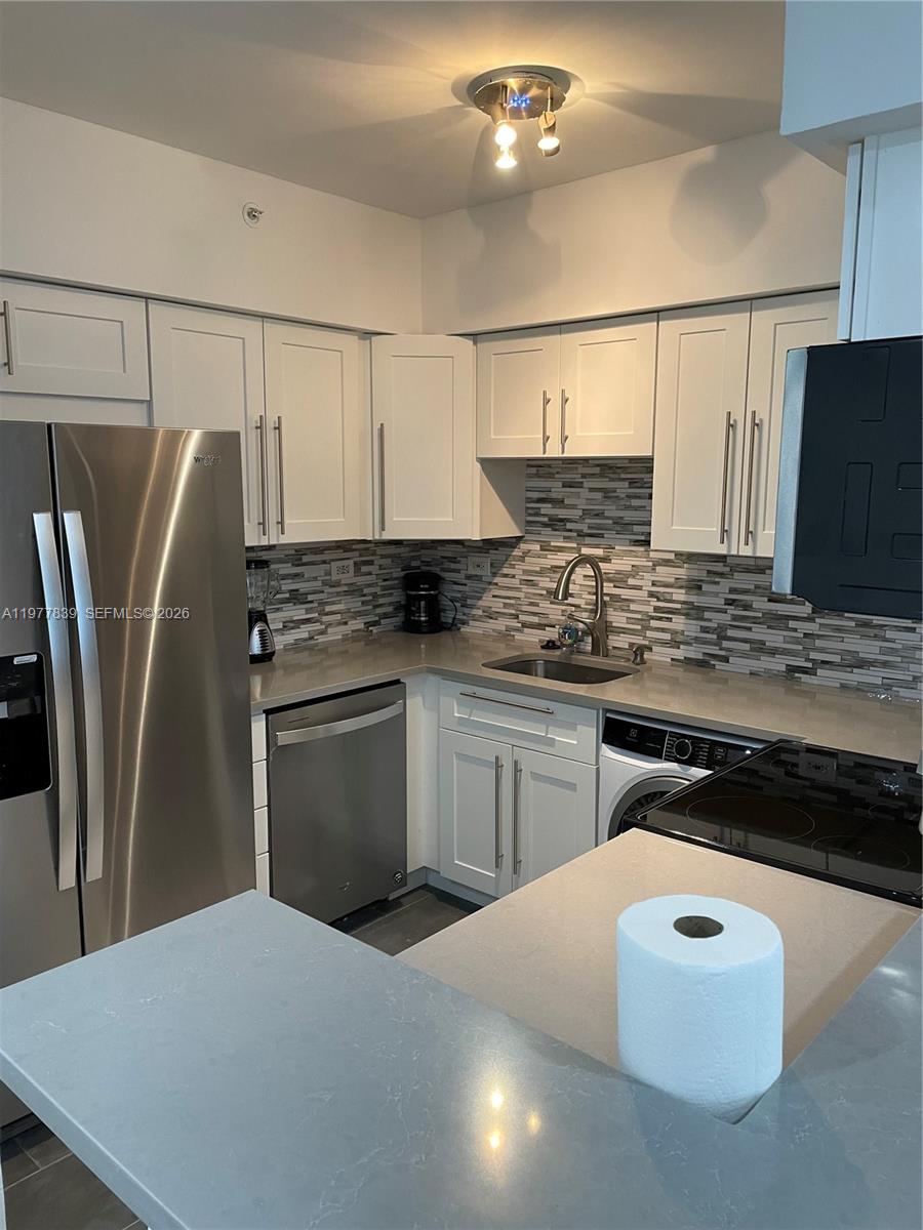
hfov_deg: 53.1
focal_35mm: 26
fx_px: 924
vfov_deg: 67.3
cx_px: 462
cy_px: 615
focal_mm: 4.2
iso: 125
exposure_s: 1/60
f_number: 1.6
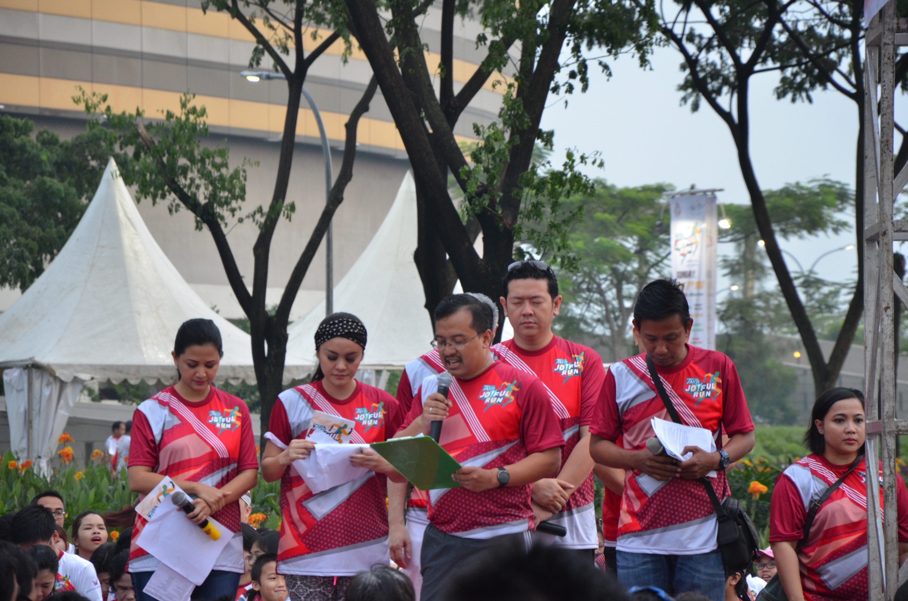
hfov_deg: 13.1
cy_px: 300
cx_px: 454
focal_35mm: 158
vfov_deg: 8.7
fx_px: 3964
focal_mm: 105
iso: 900
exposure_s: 1/30
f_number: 5.6
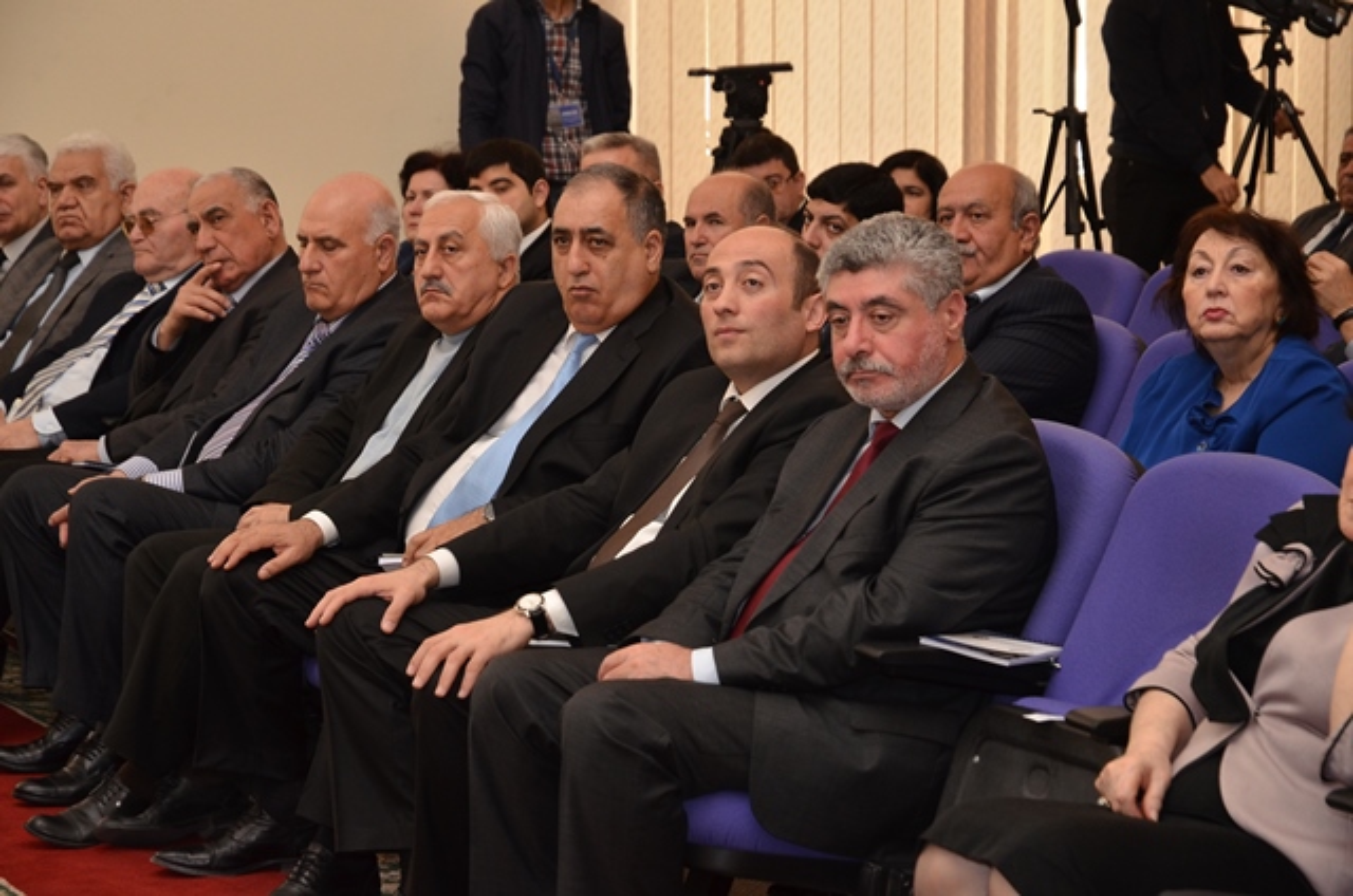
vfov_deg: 13.0
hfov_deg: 19.5
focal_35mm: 105
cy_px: 448
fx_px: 3938
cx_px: 676
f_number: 6.3
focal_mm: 70
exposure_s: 1/125
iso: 800
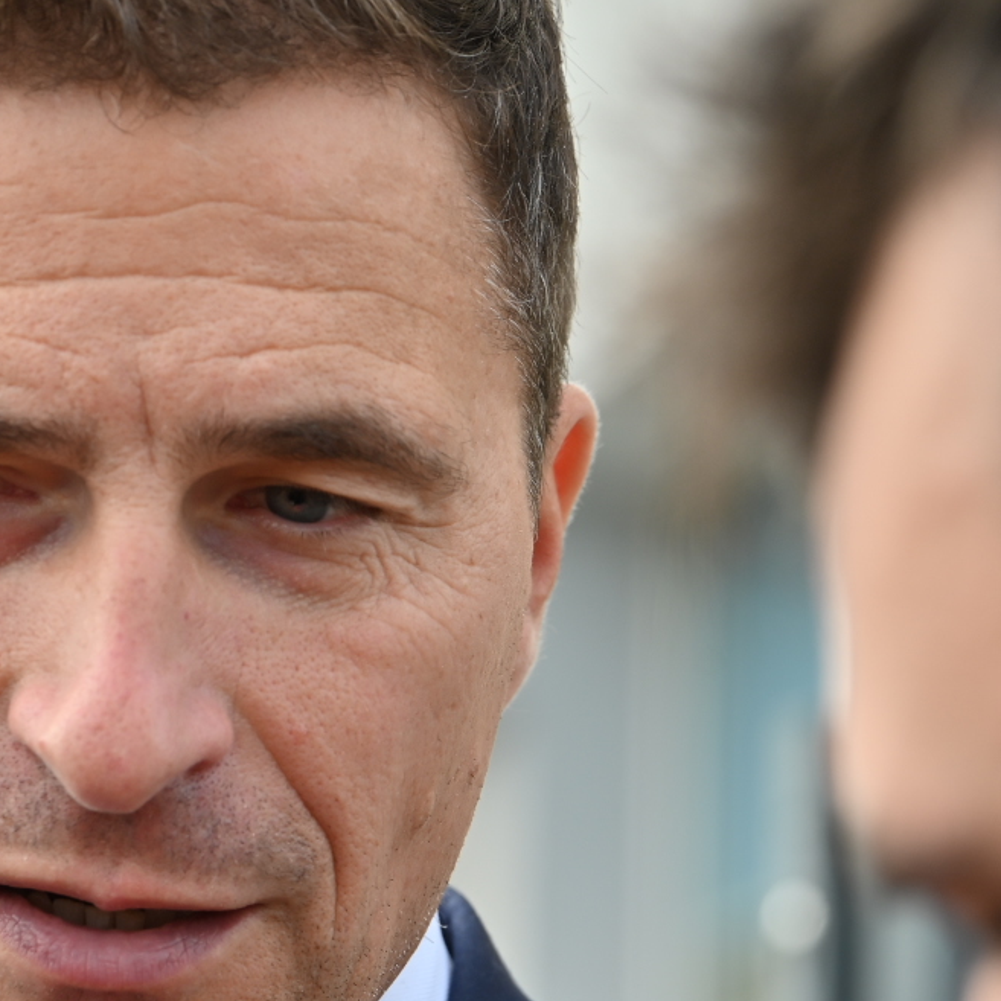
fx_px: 8572
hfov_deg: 6.7
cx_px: -104
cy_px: 503
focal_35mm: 262
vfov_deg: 6.7
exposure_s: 1/200
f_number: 6.3
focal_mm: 125
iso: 100
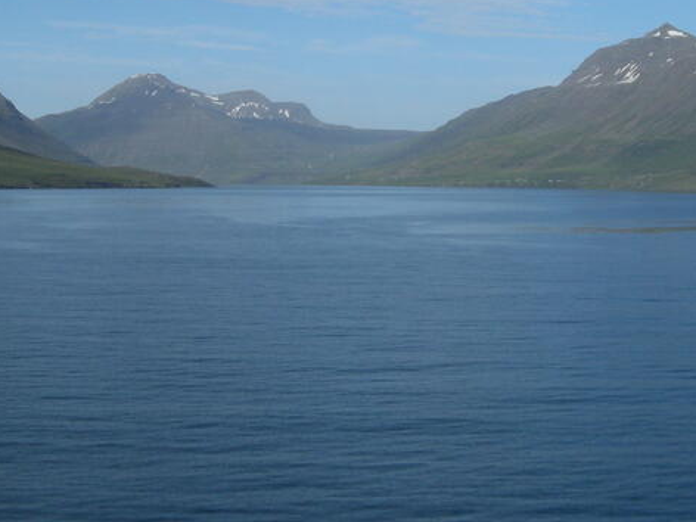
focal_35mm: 76
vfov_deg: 19.4
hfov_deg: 25.7
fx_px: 1528
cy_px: 203
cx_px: 372
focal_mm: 7.5
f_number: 6.8
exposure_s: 1/430
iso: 100
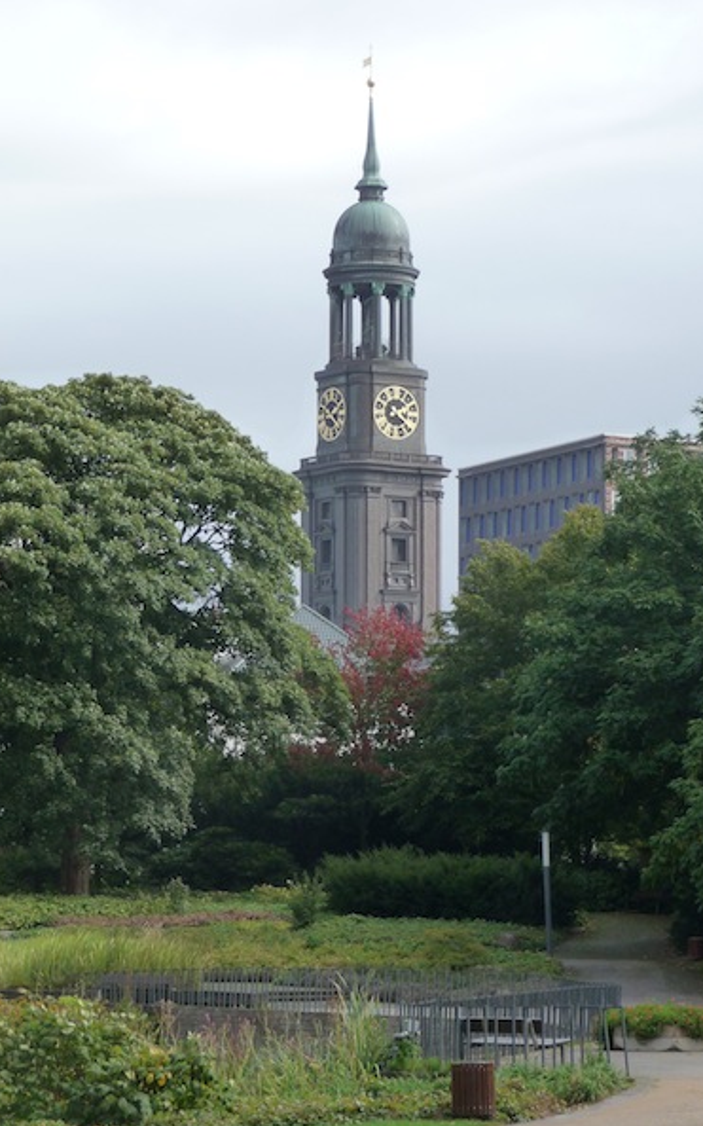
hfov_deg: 10.9
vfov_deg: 17.4
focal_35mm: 120
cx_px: 396
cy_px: 565
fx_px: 3680
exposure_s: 1/400
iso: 160
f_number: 4.7
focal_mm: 19.1
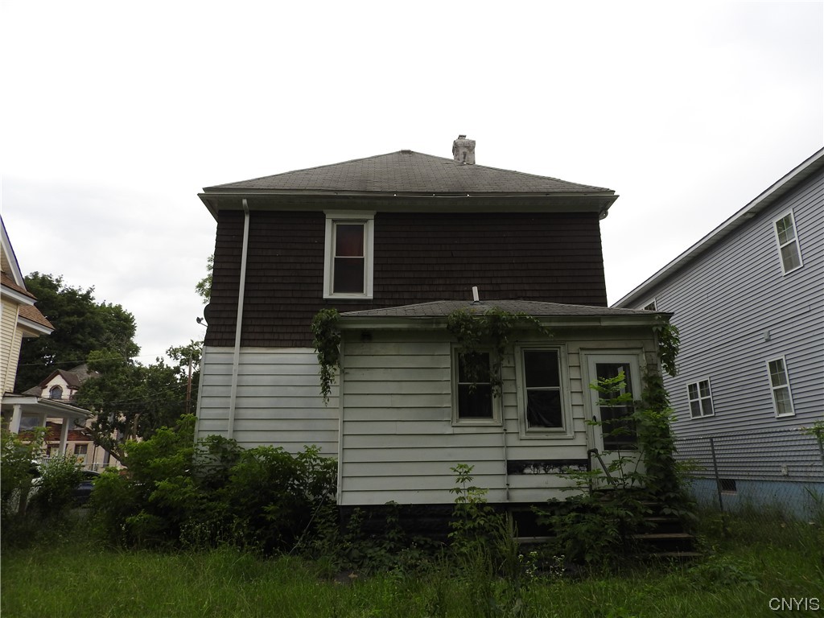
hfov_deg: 71.6
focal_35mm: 24
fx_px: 571
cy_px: 309
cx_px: 412
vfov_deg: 56.8
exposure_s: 1/400
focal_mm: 4.3
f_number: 3.3
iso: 100
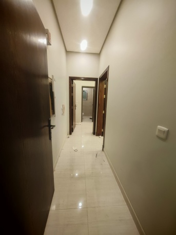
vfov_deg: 106.2
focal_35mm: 13
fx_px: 88
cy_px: 118
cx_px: 88
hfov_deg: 89.9
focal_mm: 1.82
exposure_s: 1/40
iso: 400
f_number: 2
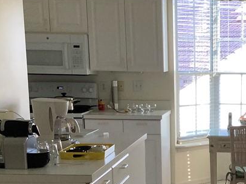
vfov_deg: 18.6
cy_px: 167
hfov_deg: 23.9
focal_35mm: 78
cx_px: 250
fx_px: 554
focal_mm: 3.3
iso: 64
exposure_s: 1/120
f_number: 2.4
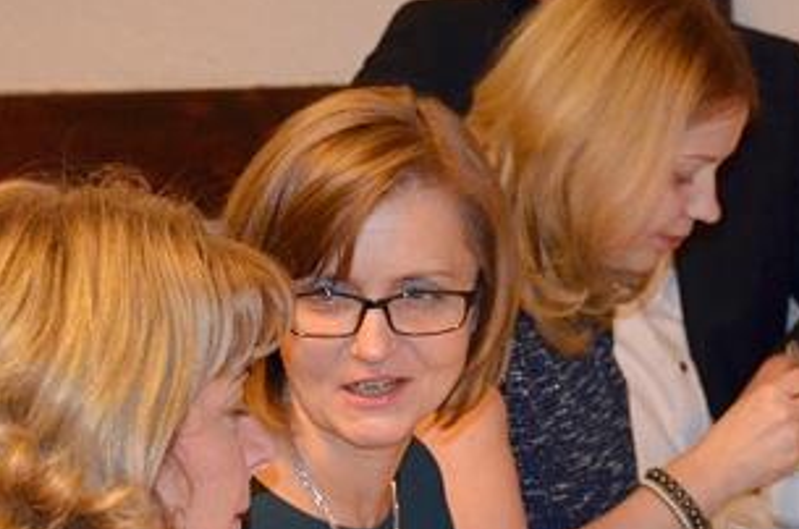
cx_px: 356
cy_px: 428
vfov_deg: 8.2
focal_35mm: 167
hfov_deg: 12.3
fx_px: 3699
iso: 1800
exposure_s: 1/60
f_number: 4.5
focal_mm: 40
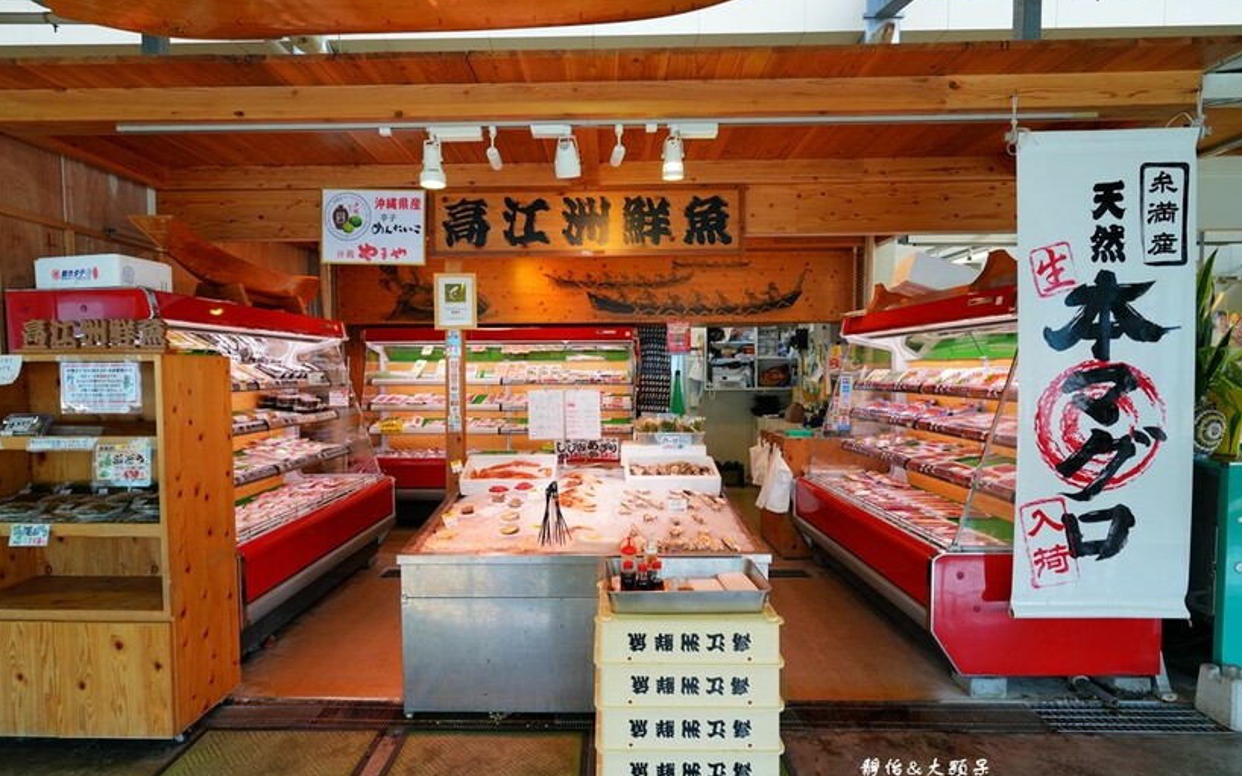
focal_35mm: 18
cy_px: 396
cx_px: 598
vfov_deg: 65.0
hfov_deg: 91.1
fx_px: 609
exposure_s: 1/60
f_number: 4
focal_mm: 17
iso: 160
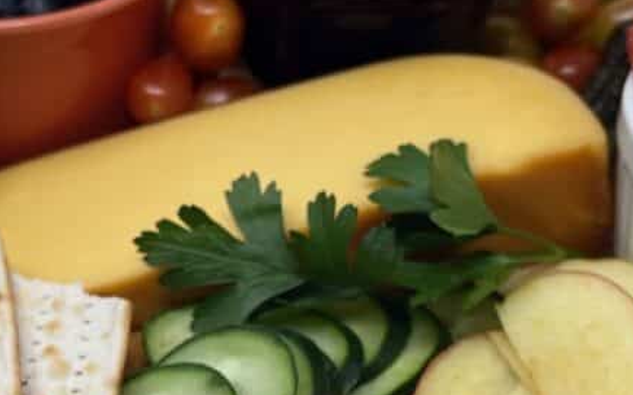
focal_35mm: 65
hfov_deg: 31.5
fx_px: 1121
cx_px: 276
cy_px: 297
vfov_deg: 19.8
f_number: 1.6
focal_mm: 5.1
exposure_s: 1/251
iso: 40
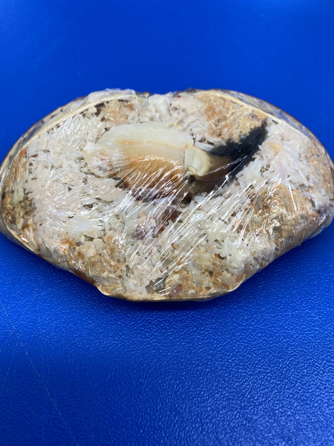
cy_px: 223
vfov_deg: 67.3
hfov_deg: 53.1
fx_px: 334
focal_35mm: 26
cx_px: 167
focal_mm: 4.25
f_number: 1.8
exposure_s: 1/100
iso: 40
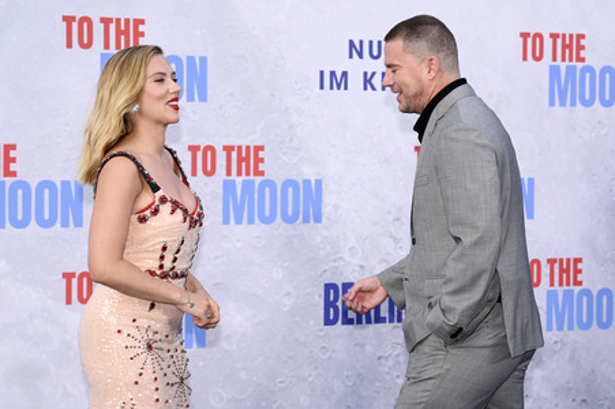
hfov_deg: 20.8
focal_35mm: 98
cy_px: 204
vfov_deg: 13.9
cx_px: 308
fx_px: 1673
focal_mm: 98
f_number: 9
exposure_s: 1/200
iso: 320
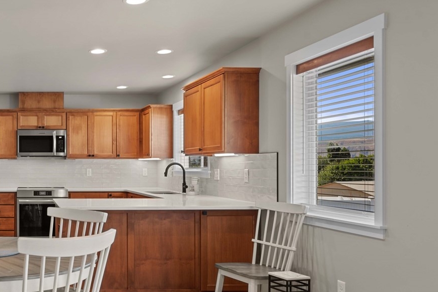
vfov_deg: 35.9
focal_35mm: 37
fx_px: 450
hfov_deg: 45.8
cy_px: 172
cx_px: 27
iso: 200
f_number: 7.1
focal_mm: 19
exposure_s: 1/4
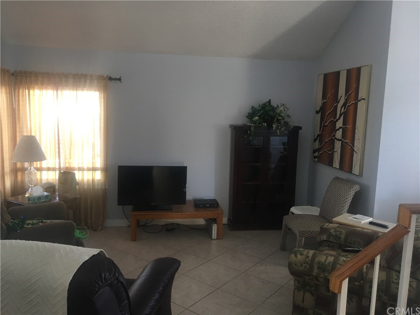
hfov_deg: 61.7
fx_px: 352
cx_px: 210
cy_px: 158
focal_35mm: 29
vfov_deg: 48.2
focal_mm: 4.15
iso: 80
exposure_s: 1/30
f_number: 2.2
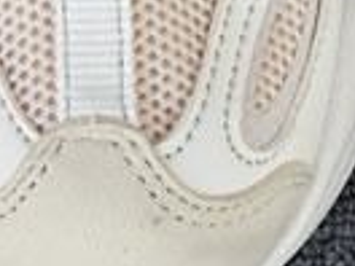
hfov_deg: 9.3
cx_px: 344
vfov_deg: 6.7
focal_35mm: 211
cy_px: -326
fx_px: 2164
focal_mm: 3.3
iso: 25
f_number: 2.4
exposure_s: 1/326
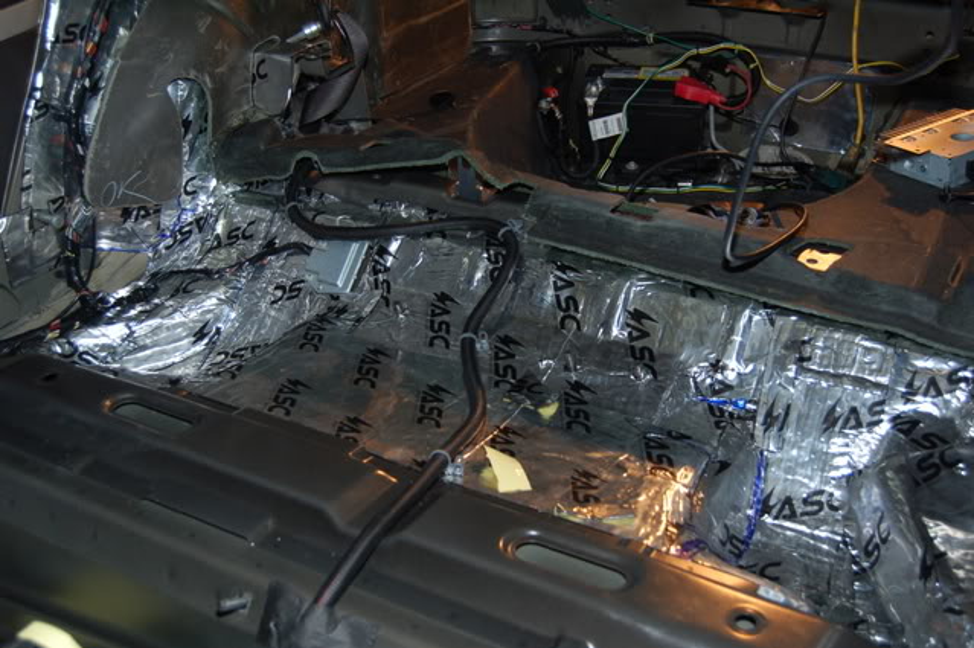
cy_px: 324
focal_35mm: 39
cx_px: 487
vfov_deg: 34.2
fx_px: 1054
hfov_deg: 49.6
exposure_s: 1/60
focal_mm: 26
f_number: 4
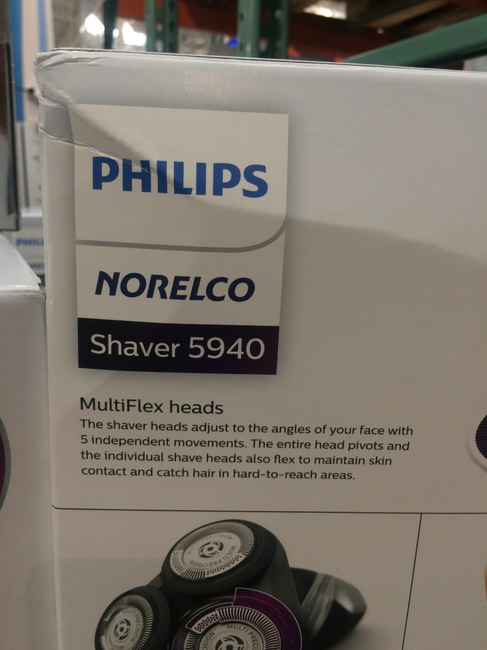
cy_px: 325
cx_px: 244
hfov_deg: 48.2
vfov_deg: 61.7
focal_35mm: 29
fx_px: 544
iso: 64
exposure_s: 1/30
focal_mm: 4.15
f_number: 2.2
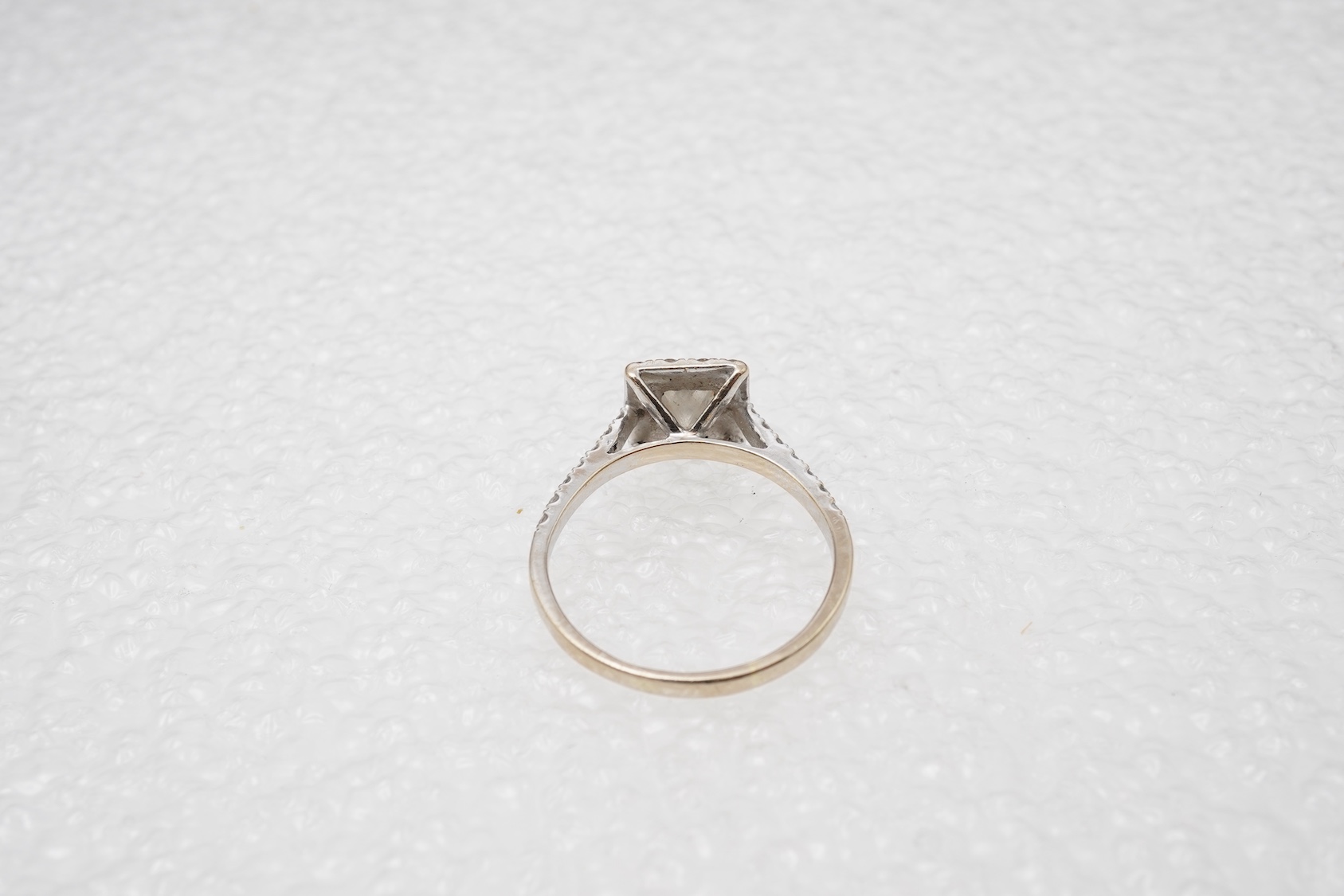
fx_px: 1680
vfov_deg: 29.9
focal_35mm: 45
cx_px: 672
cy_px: 448
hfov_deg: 43.6
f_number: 20
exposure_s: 1/125
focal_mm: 30
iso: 400
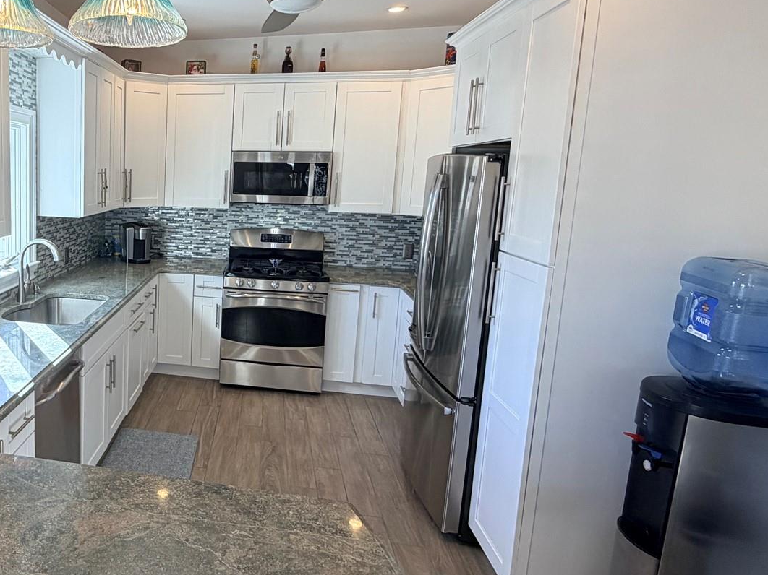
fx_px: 599
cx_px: 122
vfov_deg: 51.2
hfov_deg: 58.7
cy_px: 256
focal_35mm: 27
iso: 80
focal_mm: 2.22
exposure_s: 1/120
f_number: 2.2
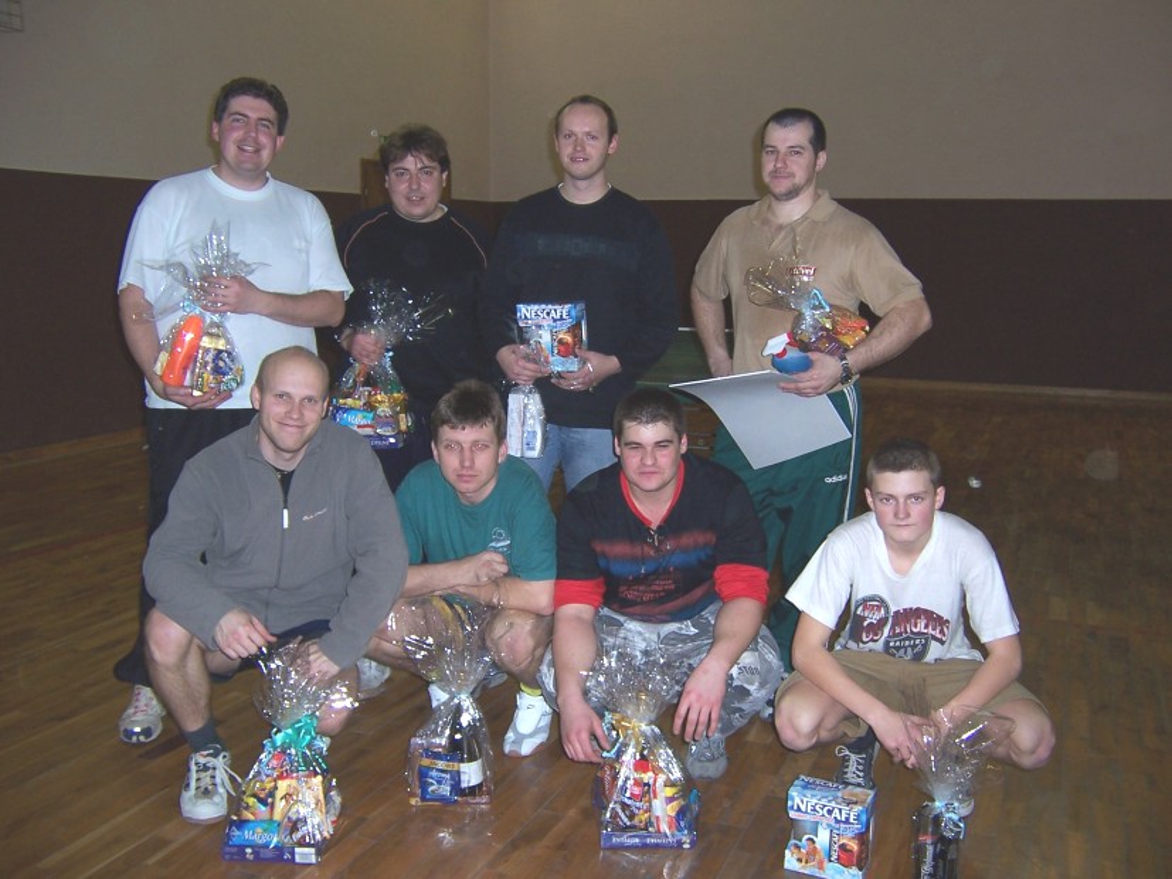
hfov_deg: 55.4
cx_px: 586
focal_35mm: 33
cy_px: 440
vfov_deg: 42.9
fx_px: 1117
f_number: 2.8
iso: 80
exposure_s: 1/60
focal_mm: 5.5
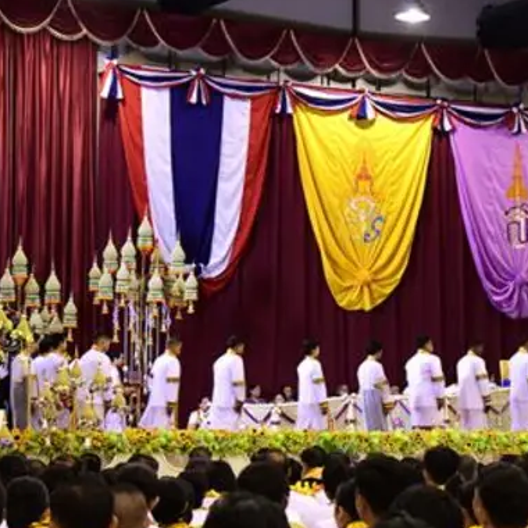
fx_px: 1985
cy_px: 334
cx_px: 406
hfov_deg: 15.1
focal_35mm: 115
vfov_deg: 15.1
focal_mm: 44
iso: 2500
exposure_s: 1/100
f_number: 6.3
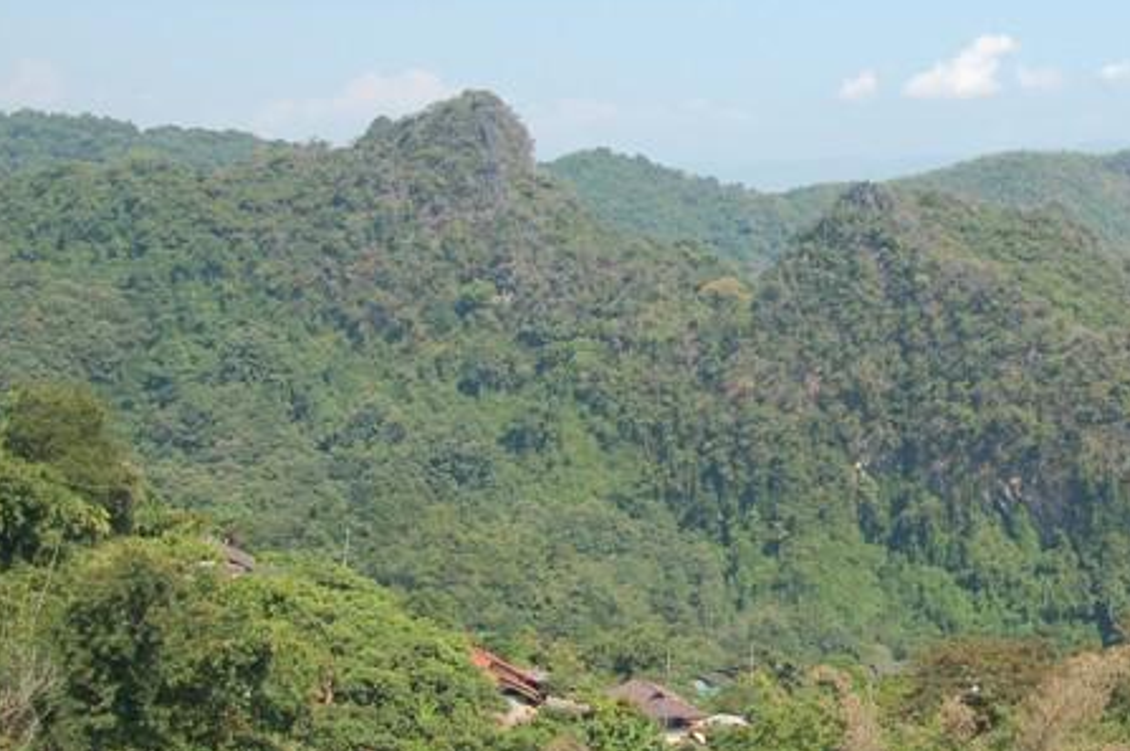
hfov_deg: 25.4
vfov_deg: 17.4
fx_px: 2442
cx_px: 981
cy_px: 205
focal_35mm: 78
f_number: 10
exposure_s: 1/200
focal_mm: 29
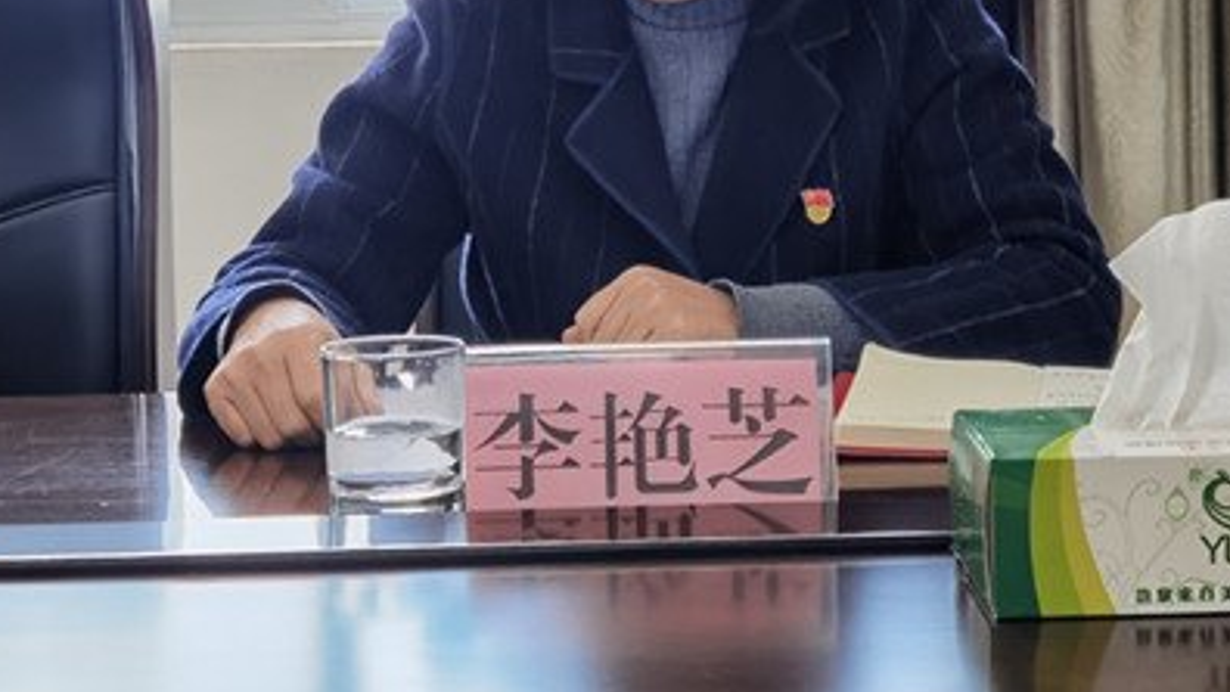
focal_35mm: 94
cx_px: 742
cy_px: 177
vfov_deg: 12.8
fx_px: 3067
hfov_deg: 22.6
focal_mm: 6.71
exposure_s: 1/65.8
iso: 50
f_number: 1.9
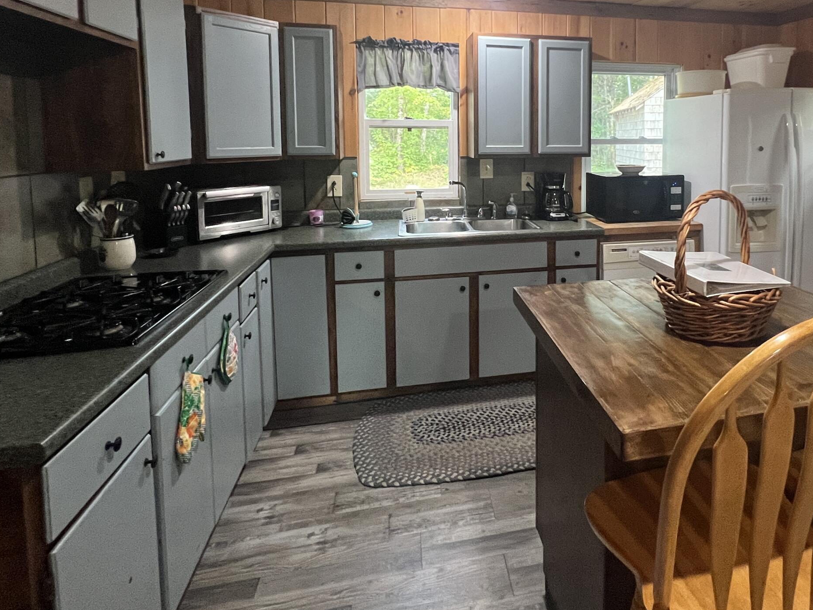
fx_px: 493
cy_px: 176
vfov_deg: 61.0
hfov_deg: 76.8
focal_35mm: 21
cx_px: 533
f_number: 1.8
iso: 400
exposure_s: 1/60
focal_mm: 1.57
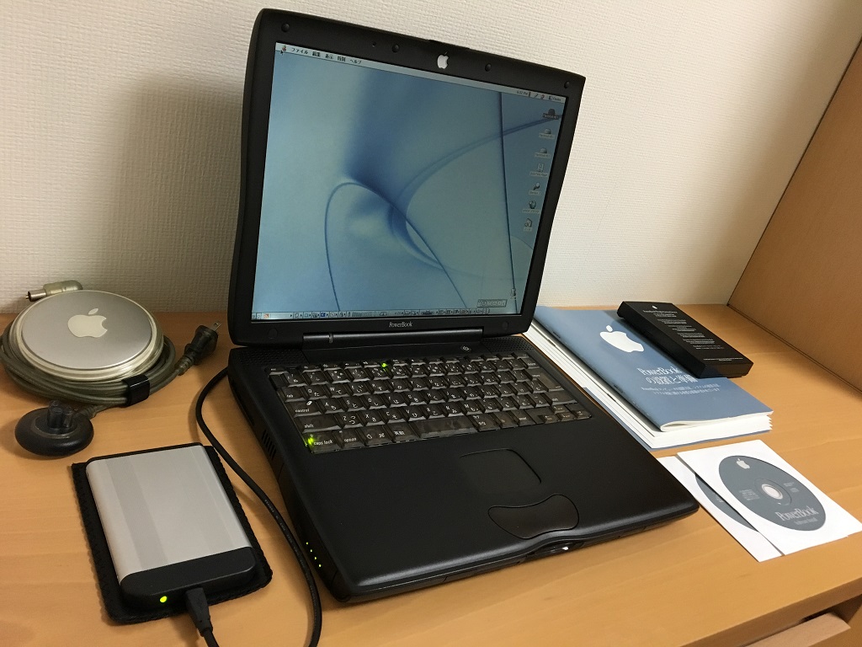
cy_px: 324
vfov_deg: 48.2
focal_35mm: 29
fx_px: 722
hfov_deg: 61.7
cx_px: 431
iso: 200
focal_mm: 4.15
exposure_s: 1/33
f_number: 2.2
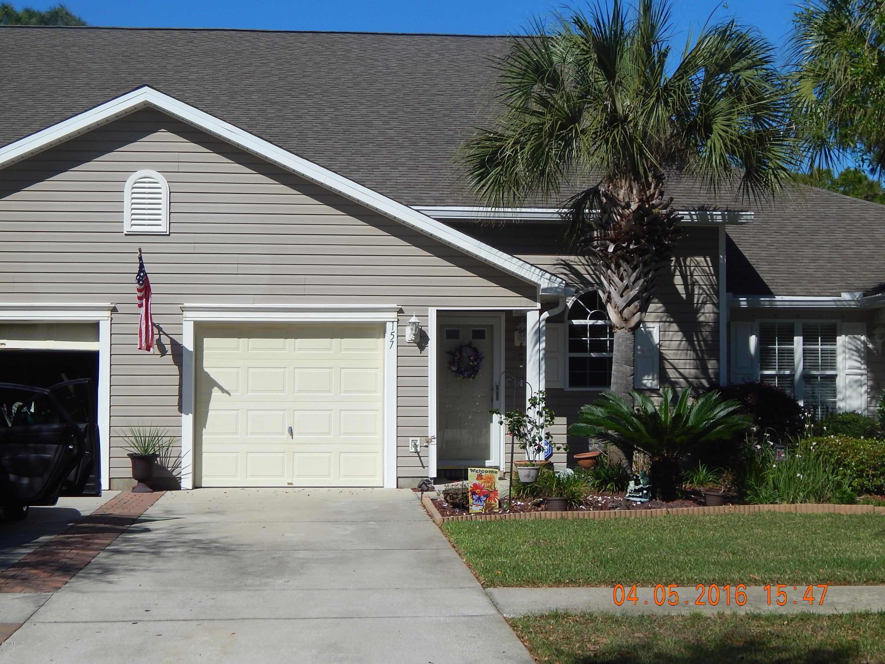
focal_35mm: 61
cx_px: 442
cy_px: 332
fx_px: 1560
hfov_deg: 31.7
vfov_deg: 24.0
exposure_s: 1/500
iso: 125
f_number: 7.9
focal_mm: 10.9
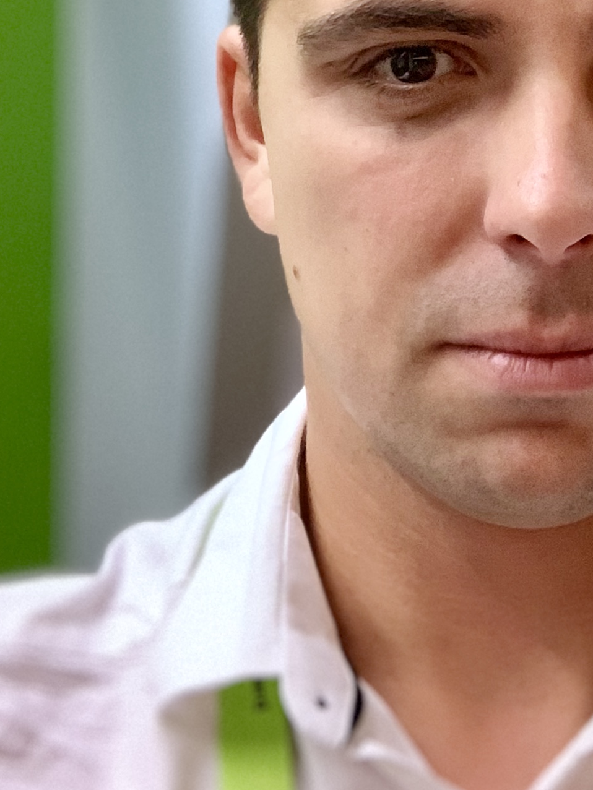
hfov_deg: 19.4
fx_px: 1690
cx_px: 569
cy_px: -11
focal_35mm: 74
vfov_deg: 25.0
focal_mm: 2.87
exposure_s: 1/33
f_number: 2.2
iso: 320
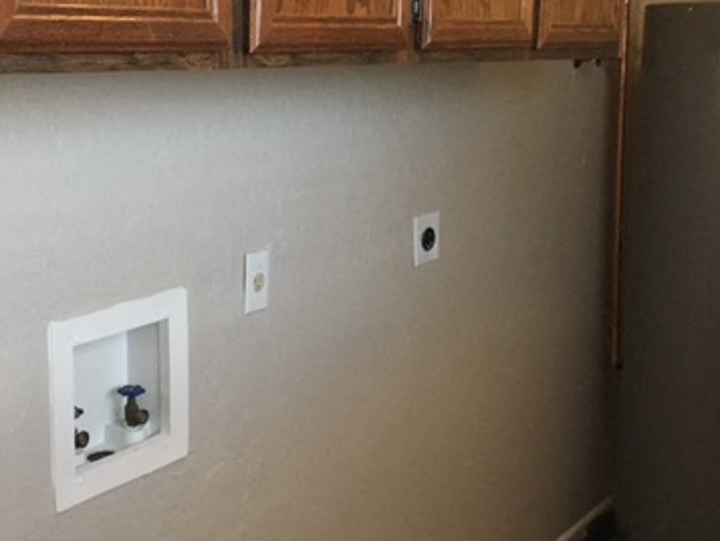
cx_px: 179
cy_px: 194
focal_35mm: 52
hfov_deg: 36.0
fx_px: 1082
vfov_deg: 27.9
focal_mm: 4.15
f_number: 2.2
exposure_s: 1/30
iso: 160
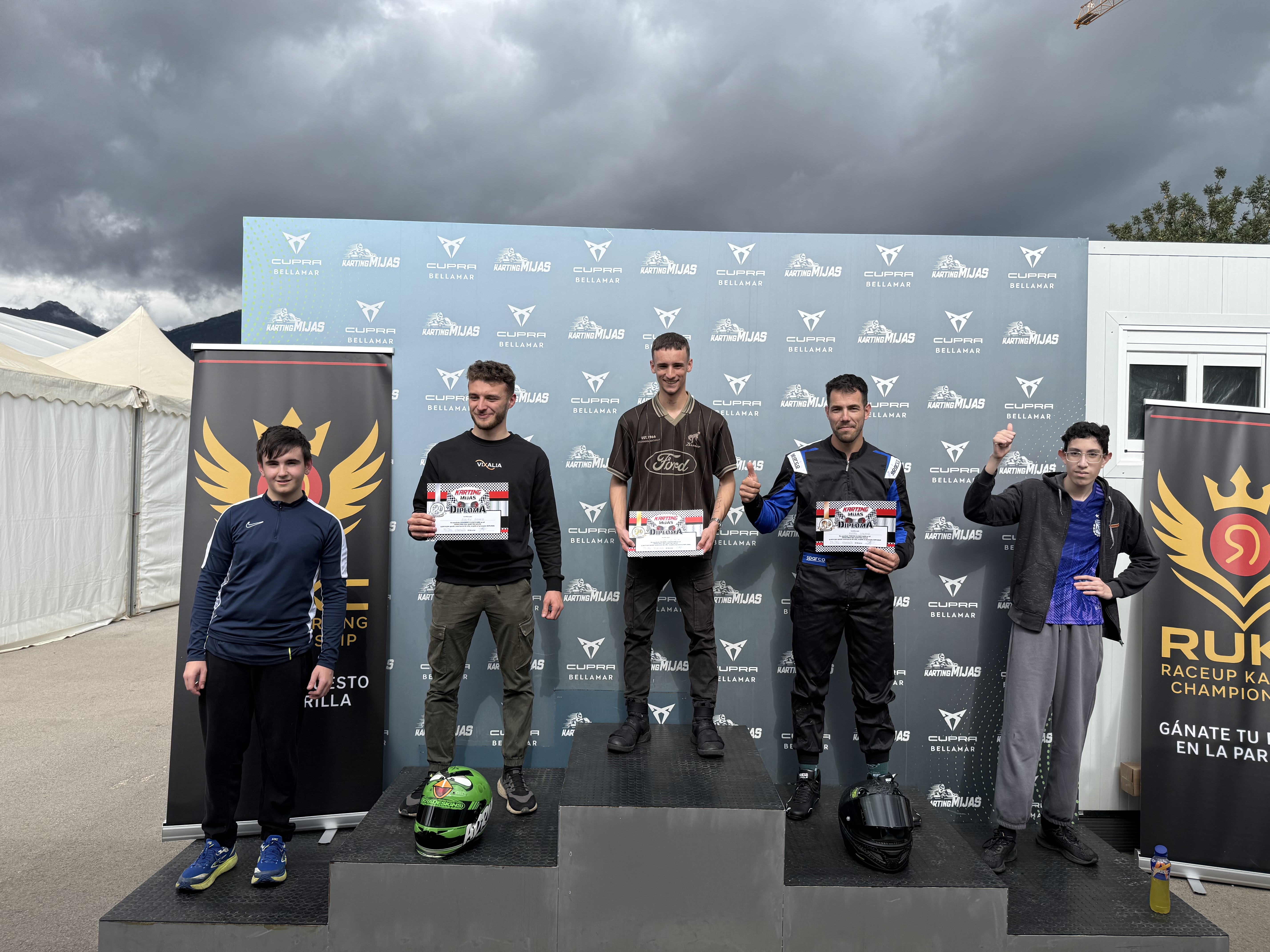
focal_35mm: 24
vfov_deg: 56.8
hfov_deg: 71.6
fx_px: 881
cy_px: 476
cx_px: 635
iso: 80
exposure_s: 1/3584
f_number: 1.78
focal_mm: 6.76
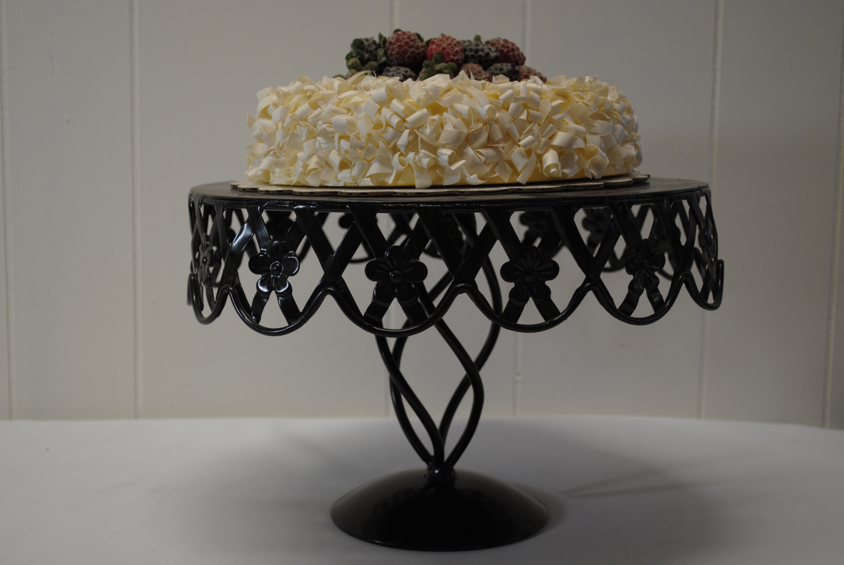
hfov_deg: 37.8
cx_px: 422
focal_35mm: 52
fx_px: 1232
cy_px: 282
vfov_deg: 25.8
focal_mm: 35
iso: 400
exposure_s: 1/60
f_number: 5
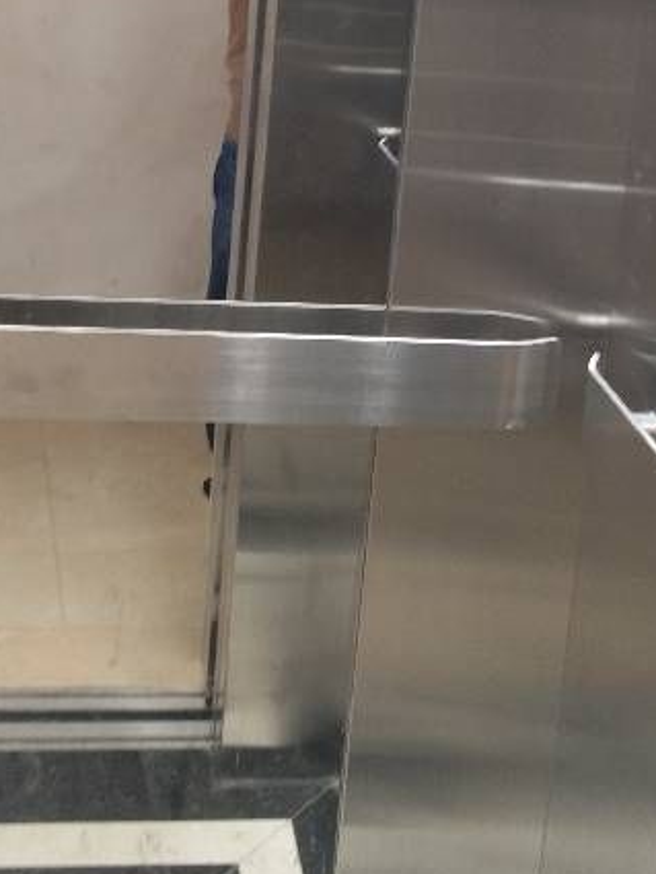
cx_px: 286
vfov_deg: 29.2
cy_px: 177
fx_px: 1642
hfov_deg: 22.6
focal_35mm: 65
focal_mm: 4.74
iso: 129
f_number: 1.79
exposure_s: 1/33
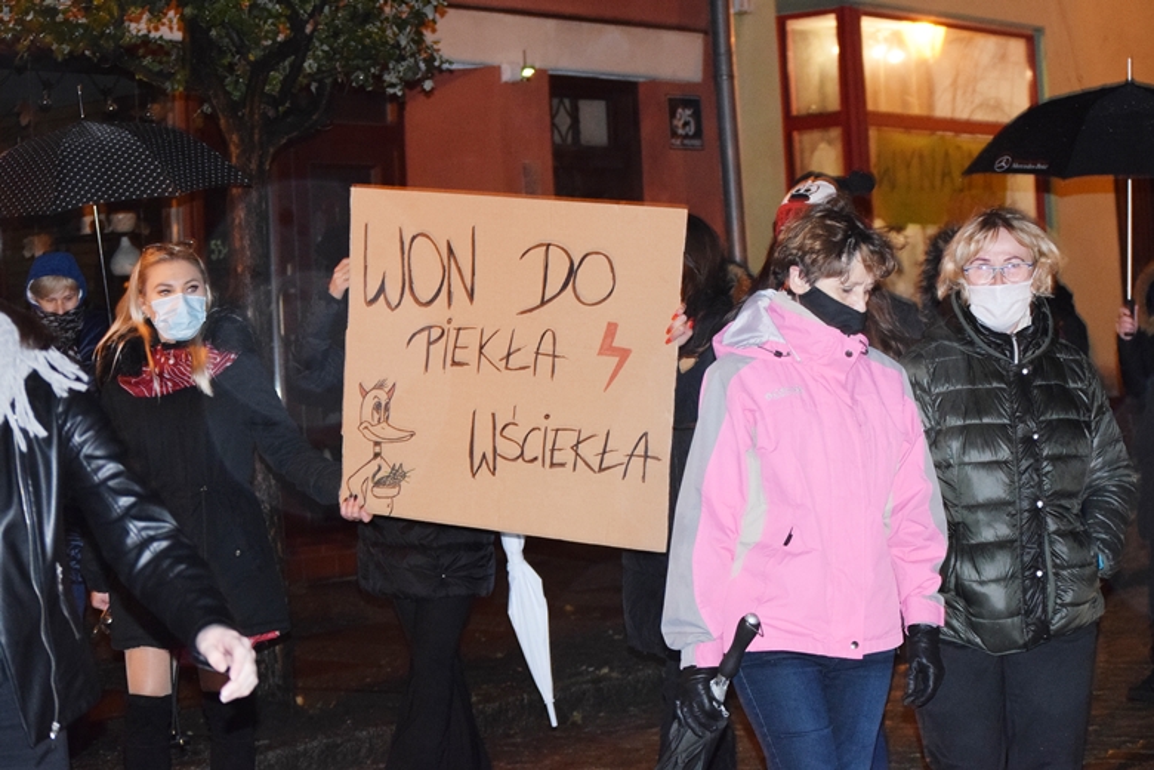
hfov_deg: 24.6
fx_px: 2644
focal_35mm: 82
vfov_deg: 16.6
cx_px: 577
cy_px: 385
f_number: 4
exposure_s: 1/60
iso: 3200
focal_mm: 55
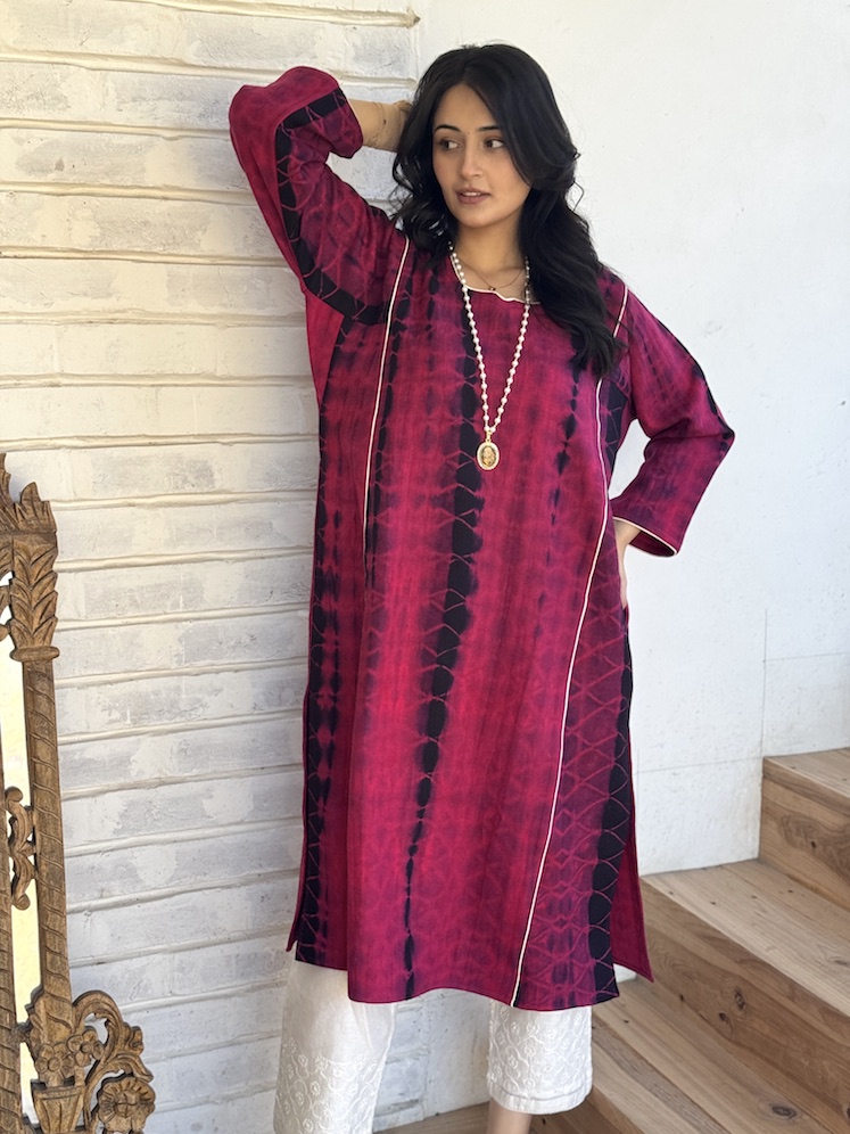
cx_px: 425
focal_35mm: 48
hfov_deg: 30.3
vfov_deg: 39.7
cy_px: 567
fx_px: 1572
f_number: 1.78
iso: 64
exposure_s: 1/227
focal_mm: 6.76
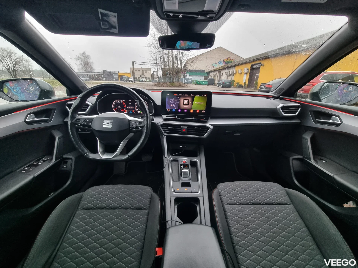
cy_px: 134
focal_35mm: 13
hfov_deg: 106.2
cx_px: 179
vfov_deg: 89.9
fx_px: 134
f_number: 2.2
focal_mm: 2.2
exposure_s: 1/43
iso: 320
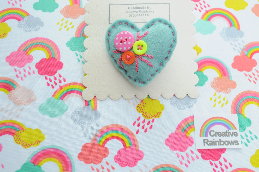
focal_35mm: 43
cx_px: 153
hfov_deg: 45.3
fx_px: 309
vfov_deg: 30.9
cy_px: 61
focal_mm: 22
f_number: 5.6
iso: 250
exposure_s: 1/125
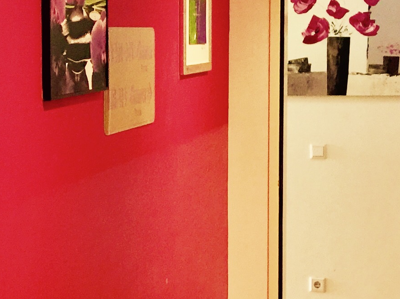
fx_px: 1236
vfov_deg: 13.8
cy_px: 148
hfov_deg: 17.5
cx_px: -77
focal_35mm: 107
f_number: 2.2
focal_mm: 4.15
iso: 100
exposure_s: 1/17
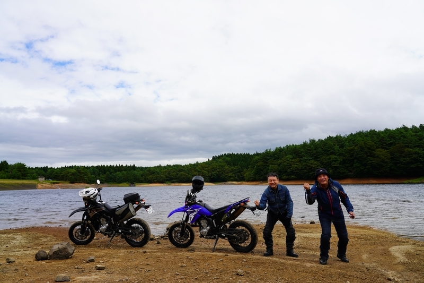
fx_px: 318
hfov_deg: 67.4
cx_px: 212
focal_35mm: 27
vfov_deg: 47.9
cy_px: 142
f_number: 8
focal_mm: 27
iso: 100
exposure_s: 1/320
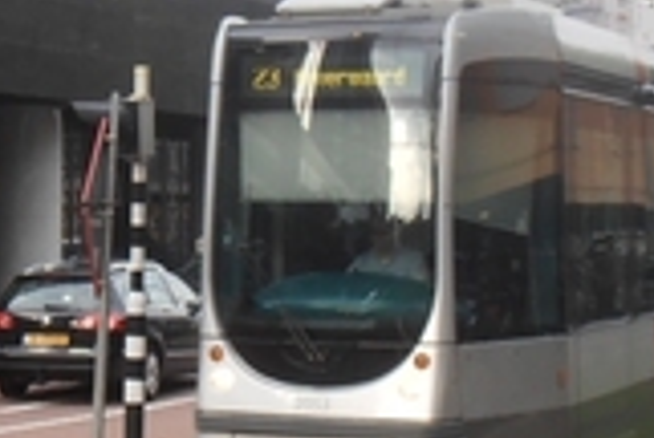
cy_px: 251
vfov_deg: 9.6
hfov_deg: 14.2
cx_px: 61
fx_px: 2603
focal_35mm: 143
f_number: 3.9
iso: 80
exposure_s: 1/125
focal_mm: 6.61
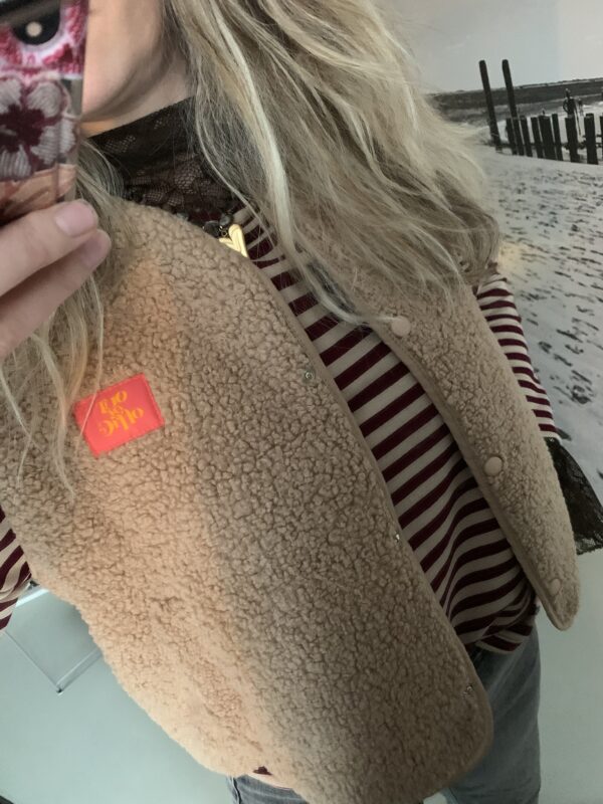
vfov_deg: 67.3
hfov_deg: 53.1
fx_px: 604
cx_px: 302
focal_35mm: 26
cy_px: 402
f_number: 1.8
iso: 800
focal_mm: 4.25
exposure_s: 1/28
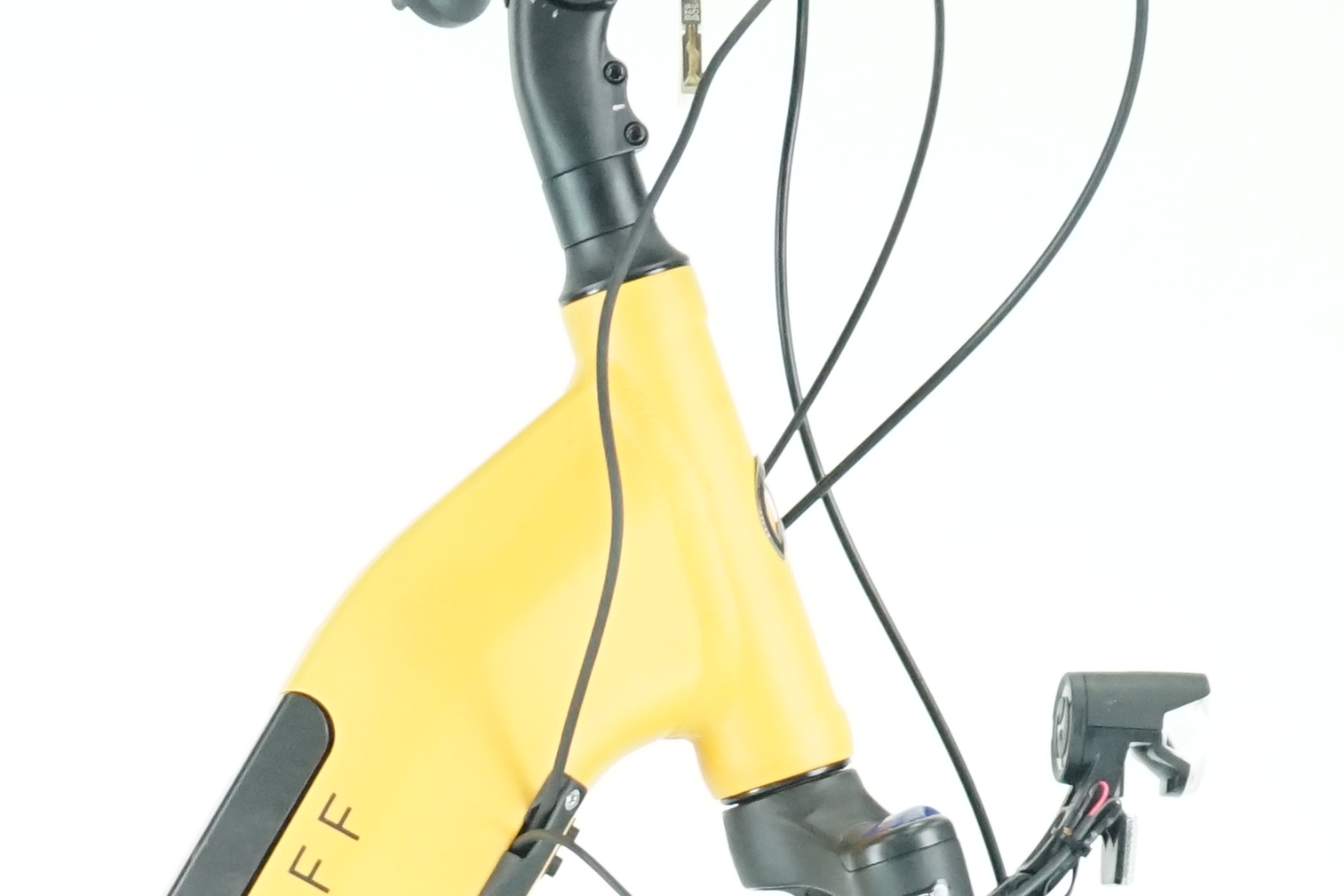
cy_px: 1360
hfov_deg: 8.8
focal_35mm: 230
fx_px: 8587
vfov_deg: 5.9
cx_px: -262
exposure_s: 1/200
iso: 3200
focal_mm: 58
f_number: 5
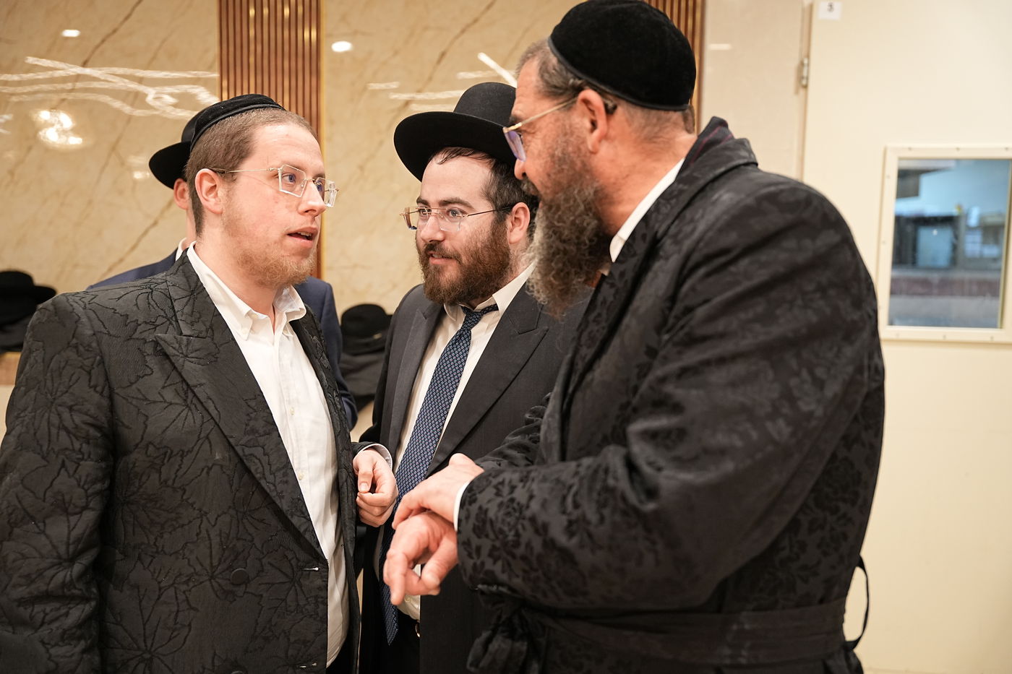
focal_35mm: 36
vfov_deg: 36.9
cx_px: 506
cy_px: 337
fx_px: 1012
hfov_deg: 53.1
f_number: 2.8
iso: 2500
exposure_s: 1/320
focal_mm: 36
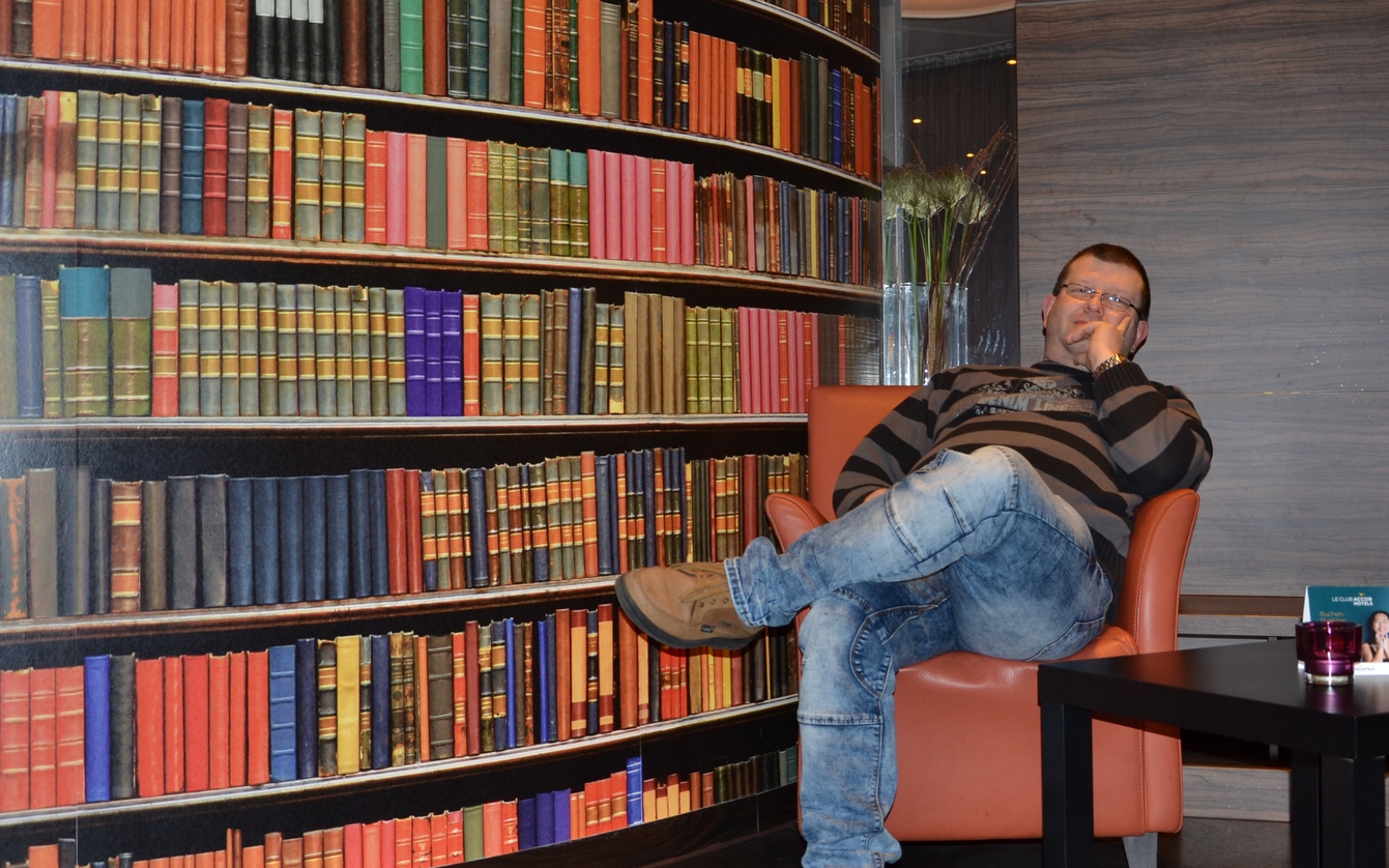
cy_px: 365
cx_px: 742
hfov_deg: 43.8
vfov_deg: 28.2
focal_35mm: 46
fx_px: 1726
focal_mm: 25
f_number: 4
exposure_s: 1/60
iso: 400
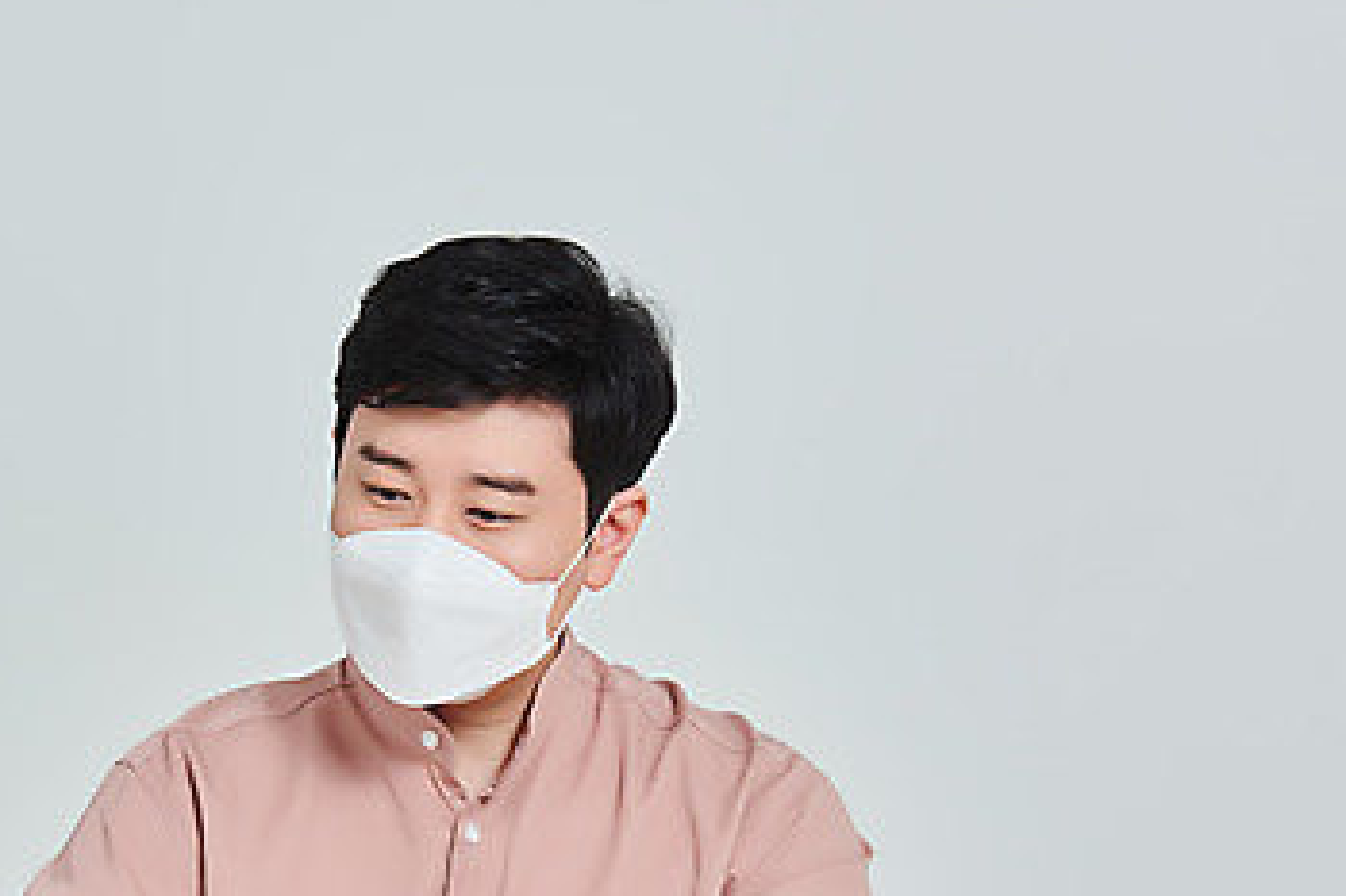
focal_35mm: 209
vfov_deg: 6.6
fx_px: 7810
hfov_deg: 9.8
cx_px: 406
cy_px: 746
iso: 100
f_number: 13
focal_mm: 122
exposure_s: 1/125
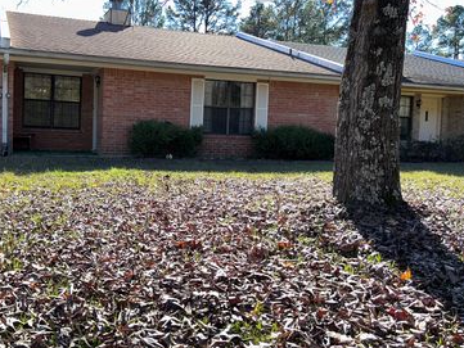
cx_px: 167
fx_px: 483
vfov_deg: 39.6
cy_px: 153
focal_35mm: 36
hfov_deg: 50.7
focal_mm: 5.7
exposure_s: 1/1779
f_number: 1.5
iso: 40
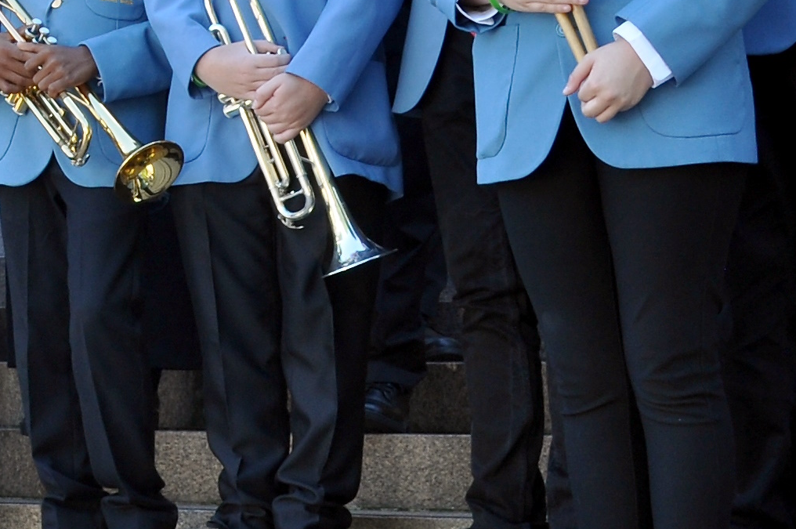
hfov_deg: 13.0
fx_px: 3357
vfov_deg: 8.9
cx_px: -298
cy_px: -74
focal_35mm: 152
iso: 200
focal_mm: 24
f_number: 8
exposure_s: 1/60
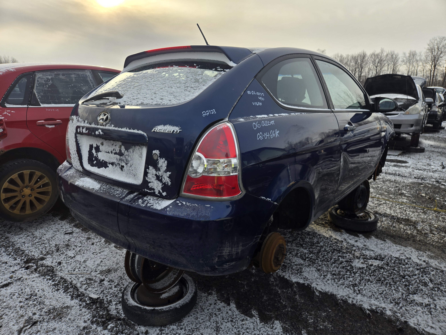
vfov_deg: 58.9
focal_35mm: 23
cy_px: 168
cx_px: 223
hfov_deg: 73.9
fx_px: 296
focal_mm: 5.4
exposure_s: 1/647
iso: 25
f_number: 1.8
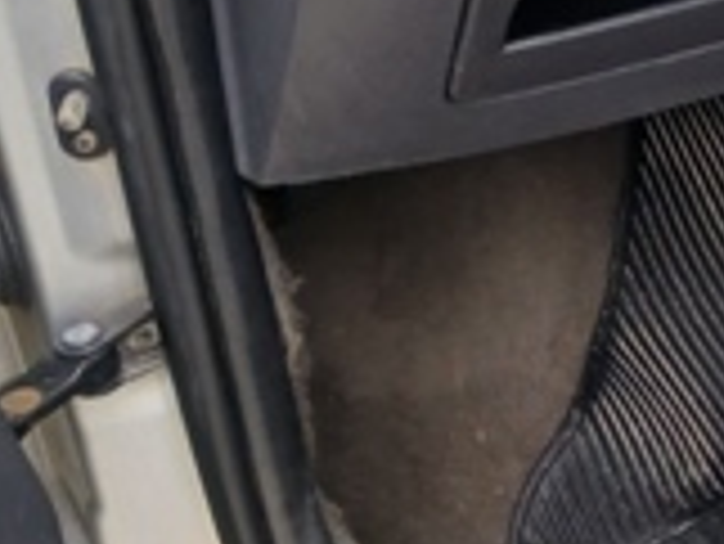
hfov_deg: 12.1
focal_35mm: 129
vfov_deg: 11.4
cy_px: -18
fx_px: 2700
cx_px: 1749
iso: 20
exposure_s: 1/60
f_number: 1.8
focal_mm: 3.98
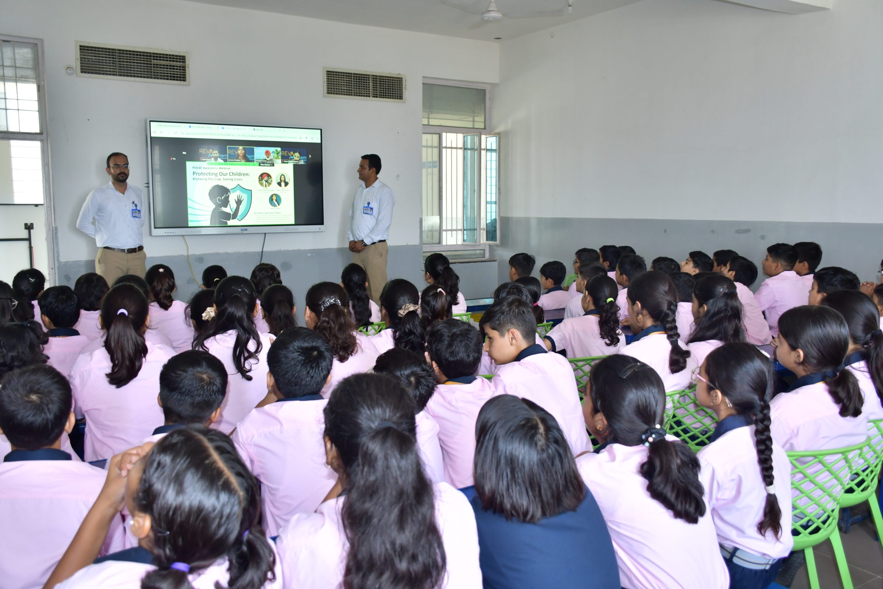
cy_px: 294
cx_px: 442
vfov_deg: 40.0
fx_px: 809
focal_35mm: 33
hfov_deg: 57.2
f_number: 4.5
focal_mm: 22
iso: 800
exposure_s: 1/100
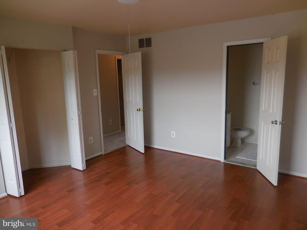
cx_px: 154
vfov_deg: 54.9
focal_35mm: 25
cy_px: 115
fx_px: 222
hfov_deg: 69.4
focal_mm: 4.5
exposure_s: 1/30
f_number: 3.3
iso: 140
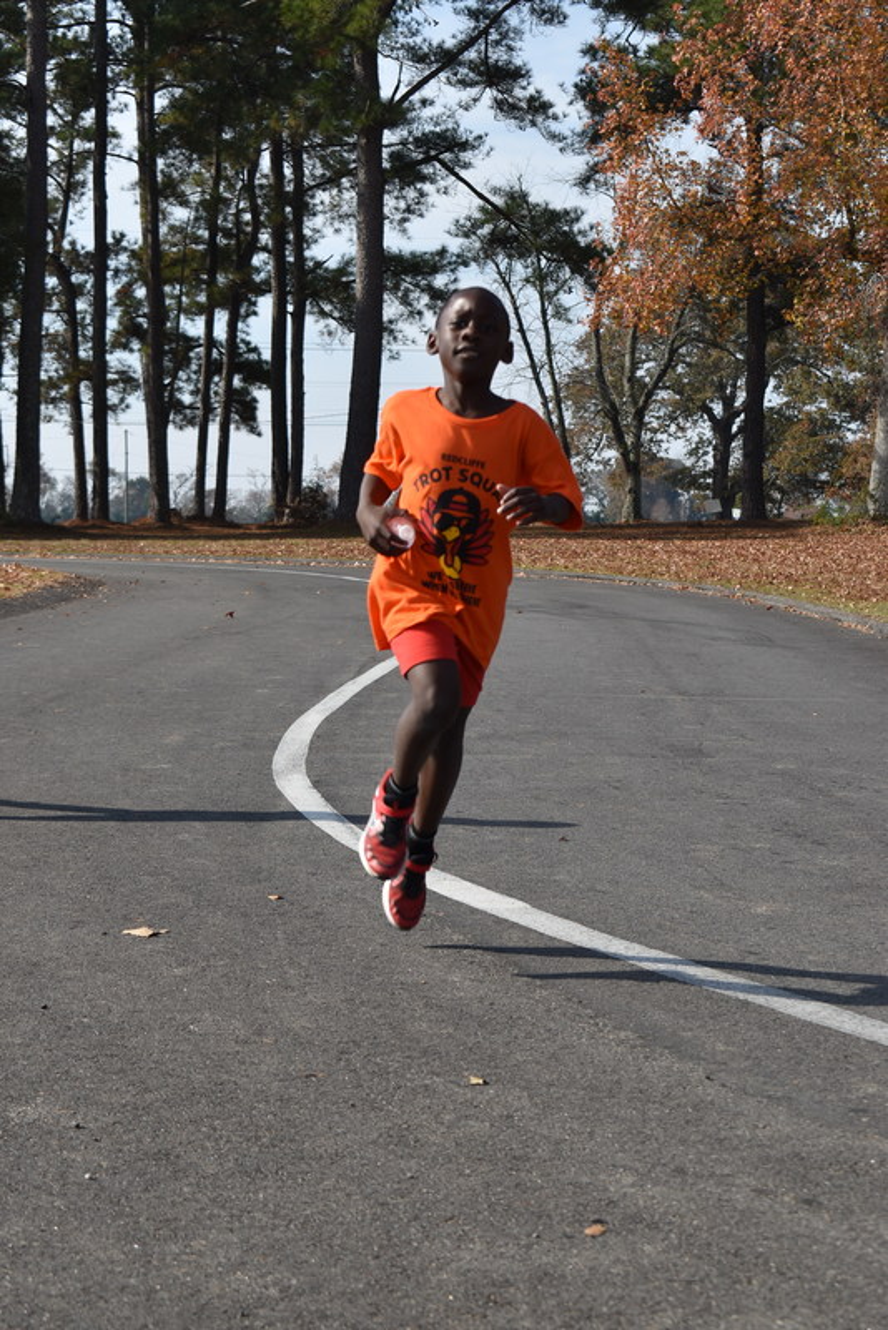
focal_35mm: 82
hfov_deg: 16.6
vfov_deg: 24.6
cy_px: 665
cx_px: 444
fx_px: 3050
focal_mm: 55
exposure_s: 1/320
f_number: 7.1
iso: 100
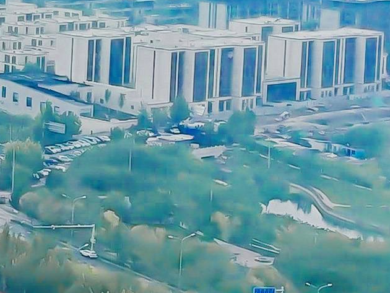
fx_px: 1612
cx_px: -401
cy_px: -44
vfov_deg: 10.2
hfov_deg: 12.2
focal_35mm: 143
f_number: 2
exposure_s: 1/400
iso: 64
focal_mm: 1.82
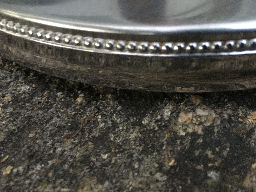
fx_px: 214
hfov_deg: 61.7
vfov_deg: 48.2
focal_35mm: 29
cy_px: 96
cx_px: 128
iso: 400
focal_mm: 4.15
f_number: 2.2
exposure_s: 1/17
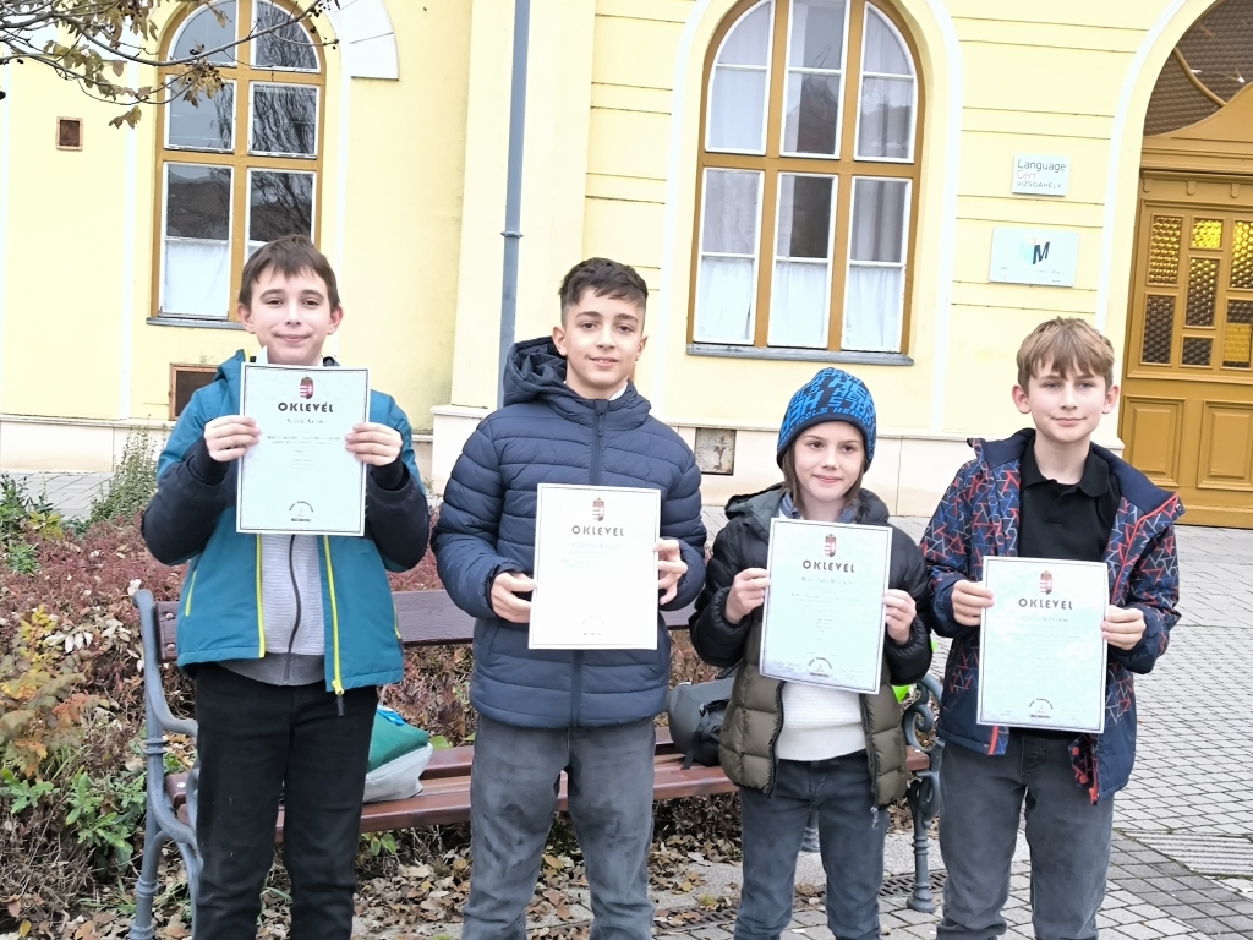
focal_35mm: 43
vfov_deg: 33.6
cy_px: 470
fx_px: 1556
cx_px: 626
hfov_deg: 43.9
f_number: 1.9
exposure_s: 1/50
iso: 320
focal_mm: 6.92
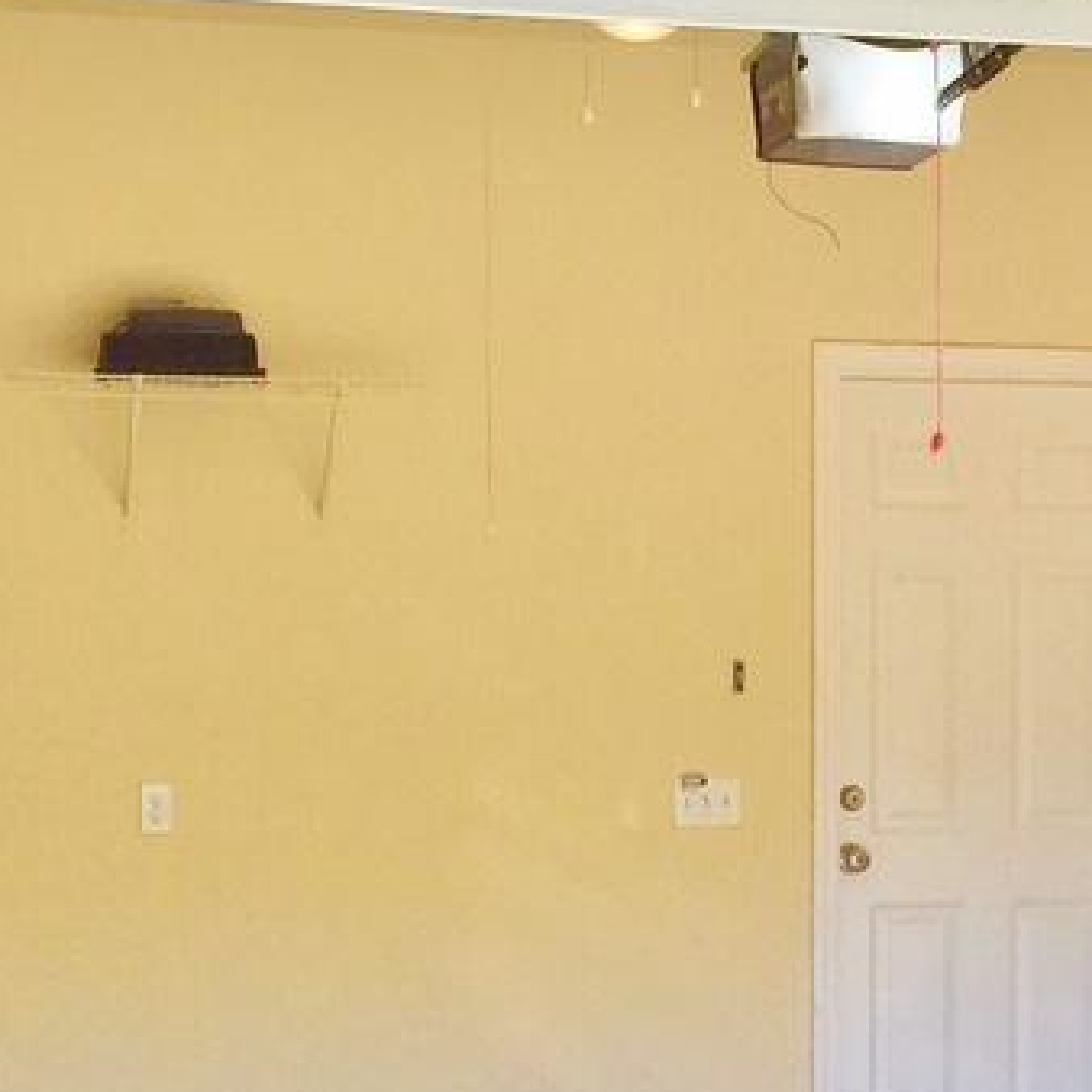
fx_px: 3462
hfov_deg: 17.9
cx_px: 711
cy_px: 1166
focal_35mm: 97
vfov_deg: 17.4
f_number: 2.2
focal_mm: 4.15
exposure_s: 1/842
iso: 32
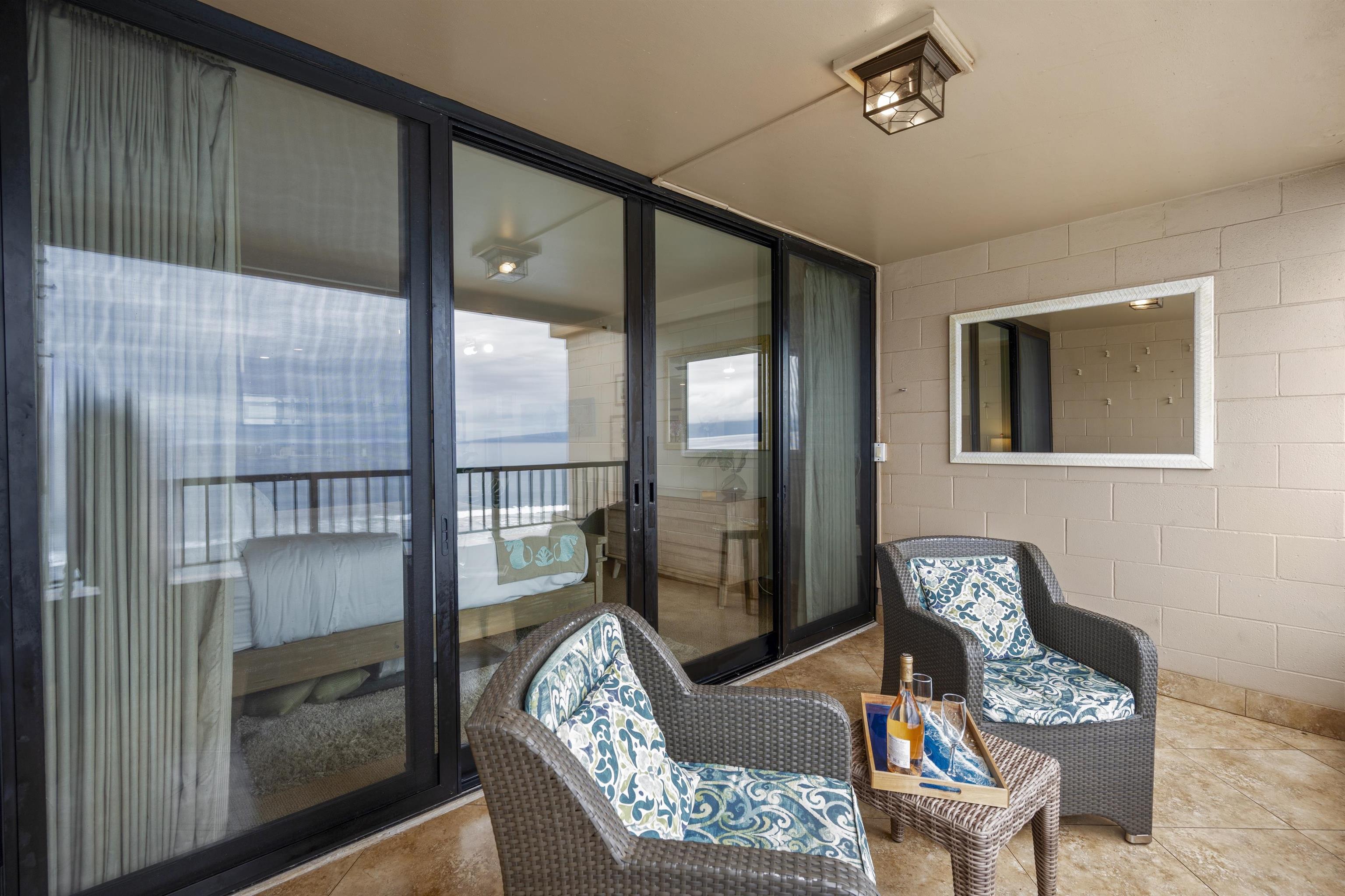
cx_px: 672
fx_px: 598
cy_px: 448
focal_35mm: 16
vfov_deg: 73.7
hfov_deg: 96.7
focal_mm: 16
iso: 100
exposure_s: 1/25
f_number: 8
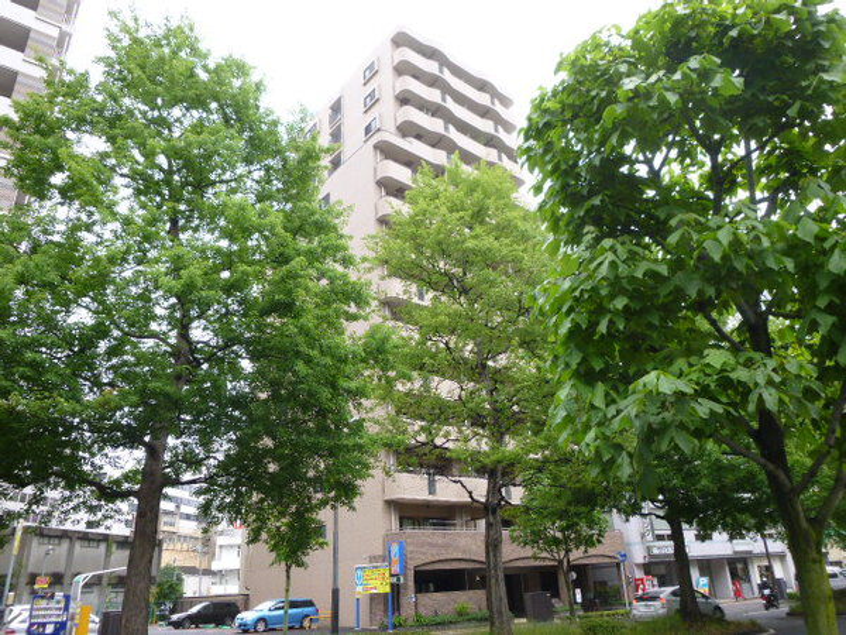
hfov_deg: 69.4
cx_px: 423
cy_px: 318
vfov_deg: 54.9
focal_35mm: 25
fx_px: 611
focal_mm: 4.5
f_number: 3.9
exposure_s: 1/100
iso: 100
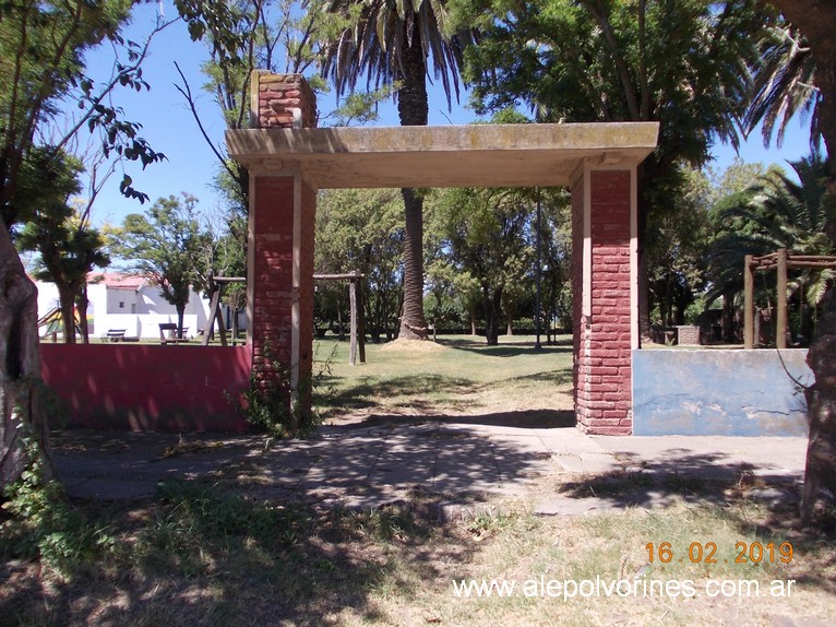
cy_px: 314
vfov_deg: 49.7
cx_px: 418
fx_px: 676
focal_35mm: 28
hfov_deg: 63.5
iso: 80
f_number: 5.4
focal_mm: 4
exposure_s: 1/200
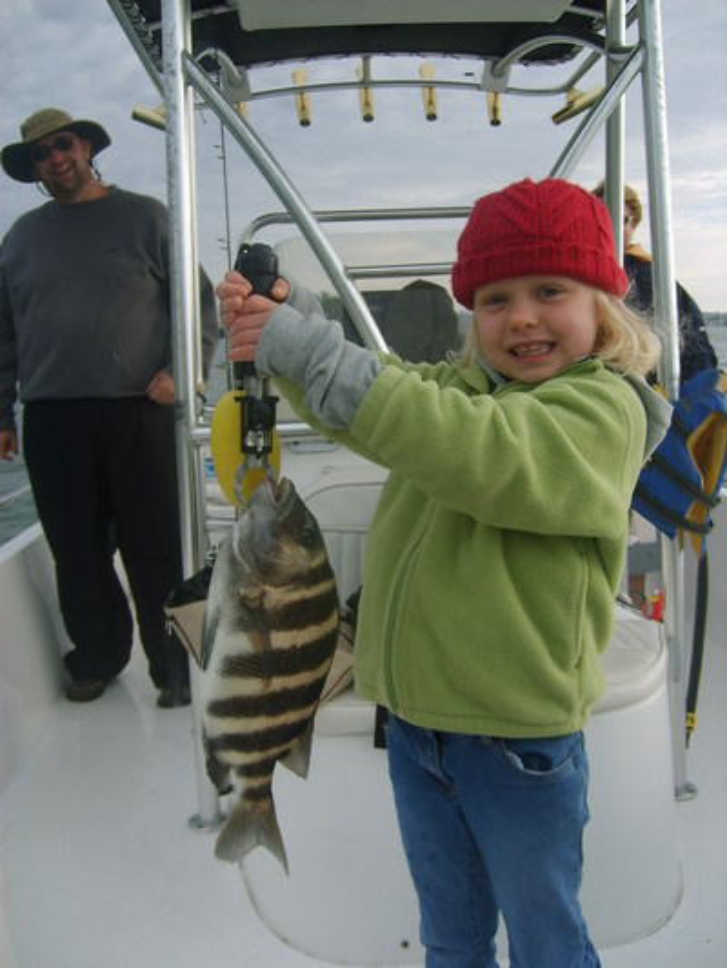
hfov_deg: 40.7
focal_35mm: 35
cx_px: 364
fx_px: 980
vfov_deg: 52.6
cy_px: 484
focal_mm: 5.8
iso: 50
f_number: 2.8
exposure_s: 1/750
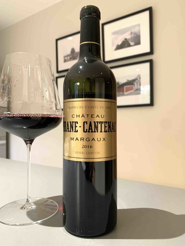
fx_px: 185
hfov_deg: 53.1
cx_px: 92
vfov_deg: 67.3
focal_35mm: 26
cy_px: 123
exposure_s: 1/50
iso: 320
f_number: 1.8
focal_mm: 4.25
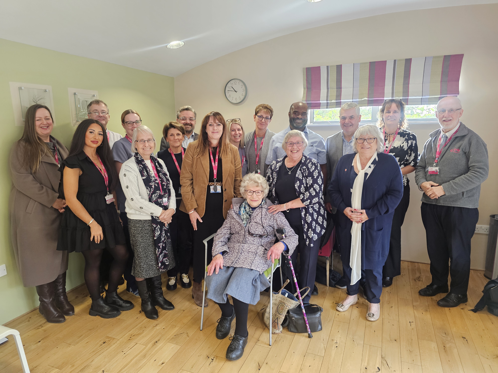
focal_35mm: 23
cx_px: 249
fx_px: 331
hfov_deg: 73.9
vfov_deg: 58.9
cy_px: 186
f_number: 1.7
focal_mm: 6.3
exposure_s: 1/120
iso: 400
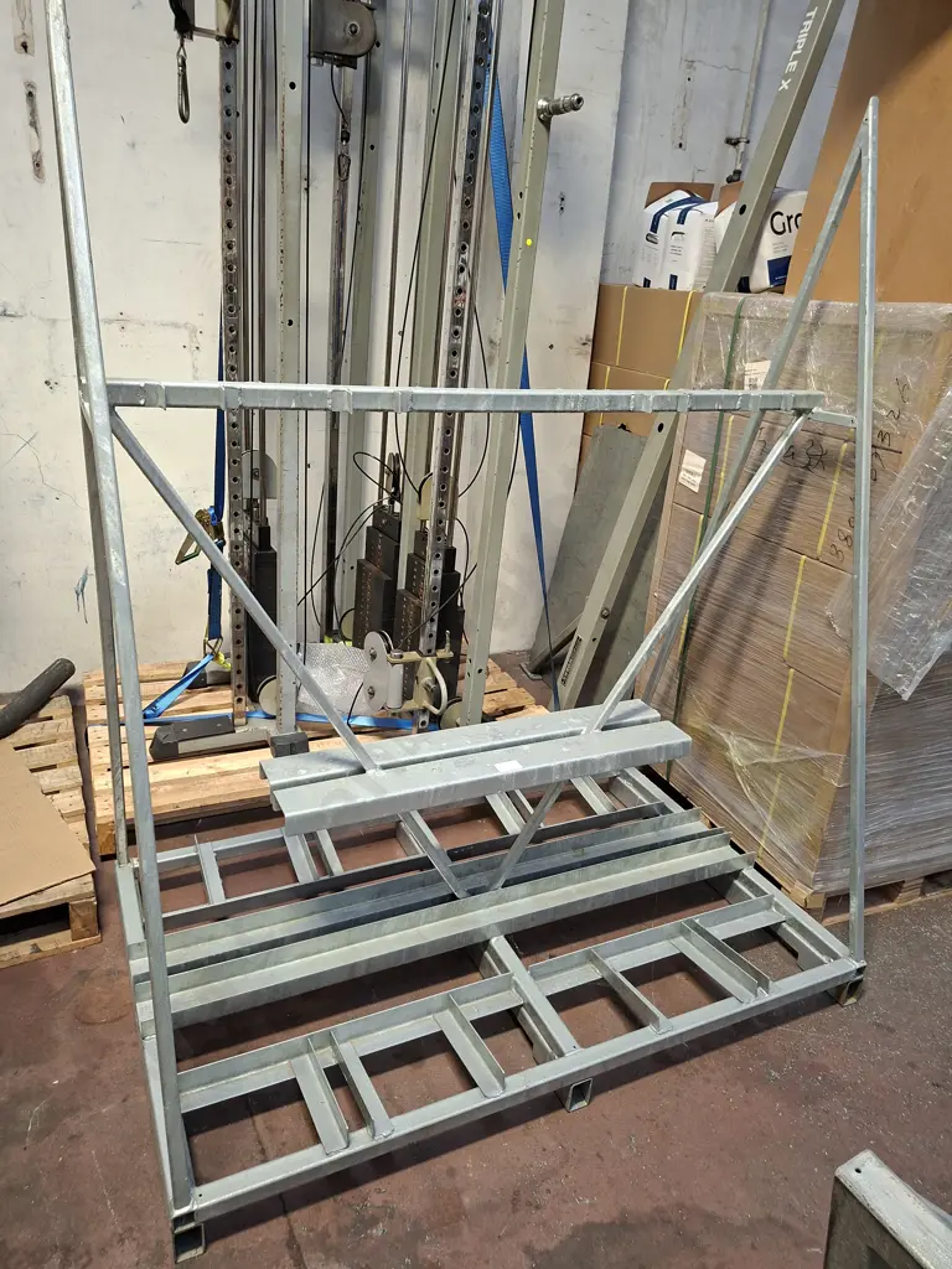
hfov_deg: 58.9
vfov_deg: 73.9
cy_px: 634
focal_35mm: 23
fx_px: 843
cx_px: 476
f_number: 1.8
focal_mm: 5.54
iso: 250
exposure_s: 1/33
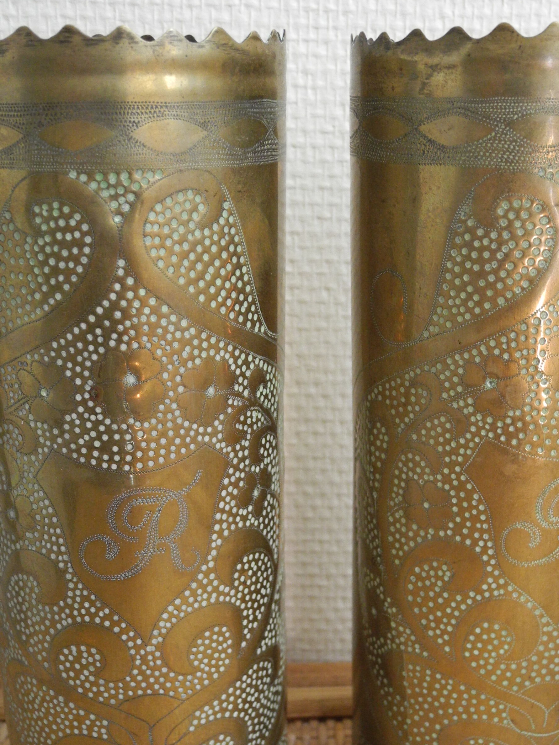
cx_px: 319
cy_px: 418
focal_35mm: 43
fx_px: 926
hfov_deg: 33.6
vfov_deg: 43.8
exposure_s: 1/30.5
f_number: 2.8
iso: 400
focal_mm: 6
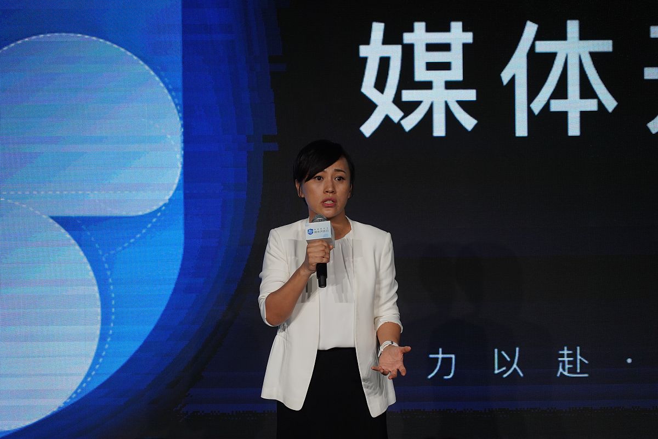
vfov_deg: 13.0
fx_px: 1919
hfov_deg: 19.5
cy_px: 220
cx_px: 329
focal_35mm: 105
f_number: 4
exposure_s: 1/320
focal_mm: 105
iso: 1250
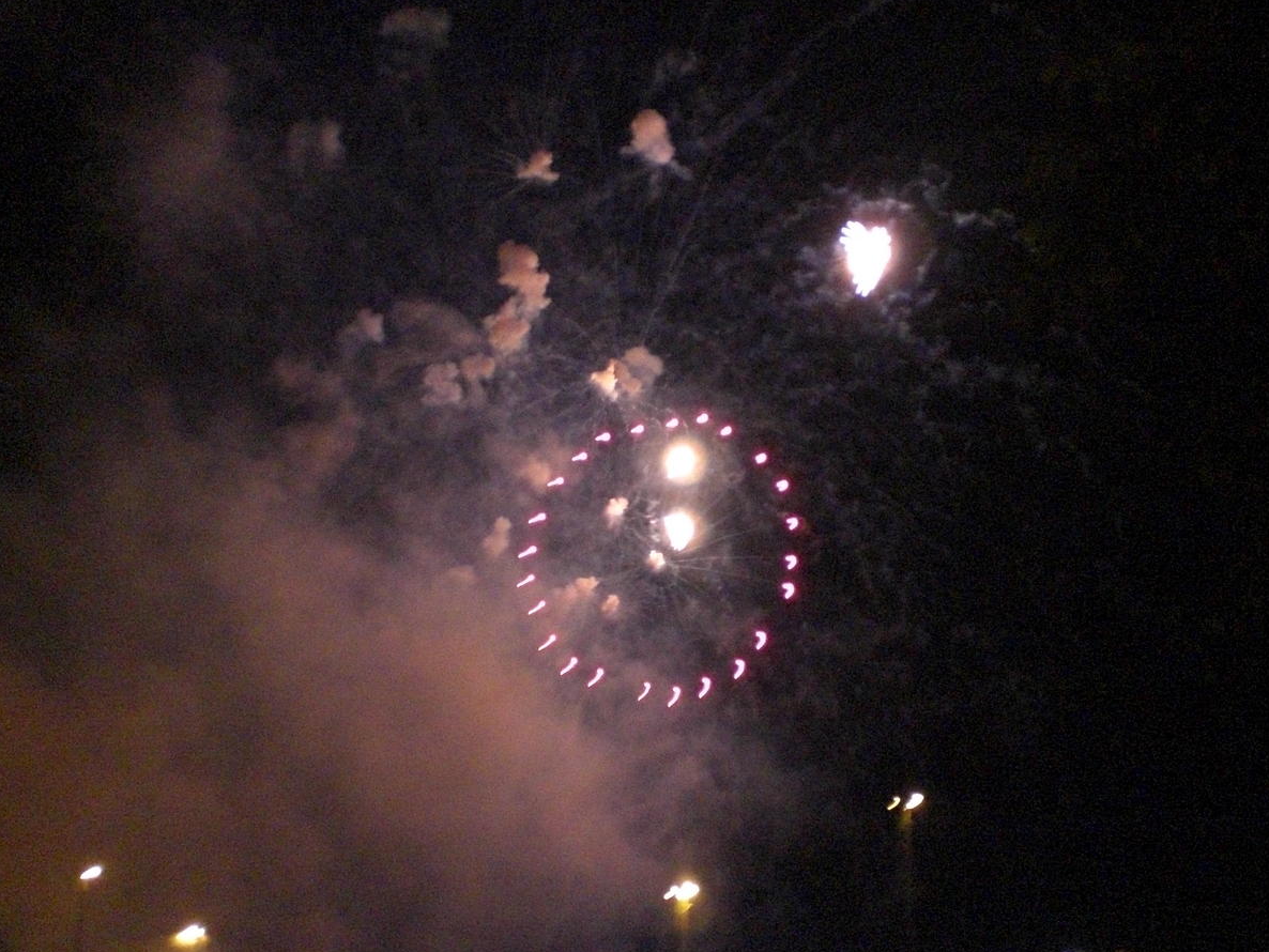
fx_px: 1503
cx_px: 597
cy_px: 460
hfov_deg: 45.7
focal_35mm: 41
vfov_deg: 35.1
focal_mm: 6.3
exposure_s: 1/8
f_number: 3.1
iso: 800
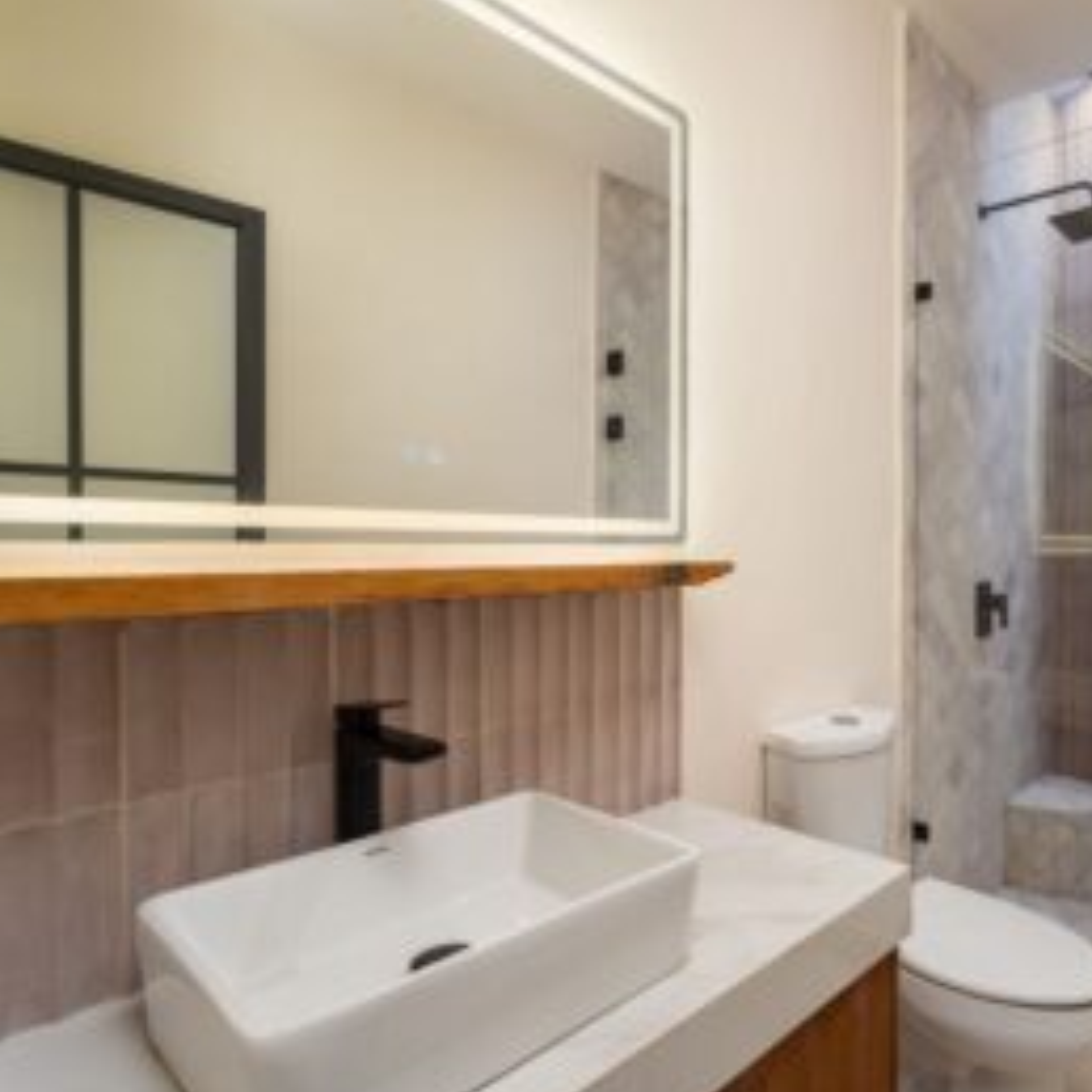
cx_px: 772
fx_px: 749
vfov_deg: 72.1
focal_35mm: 21
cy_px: 554
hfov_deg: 69.0
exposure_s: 1
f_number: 10
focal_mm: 16
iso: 100
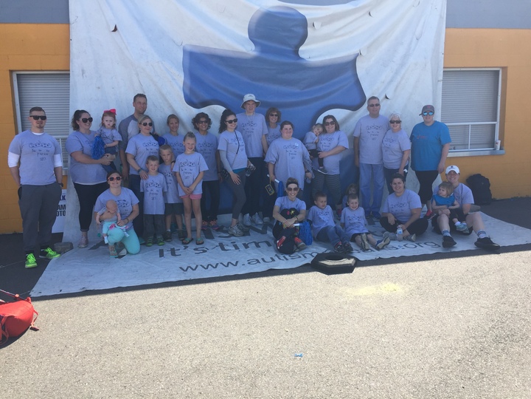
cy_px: 200
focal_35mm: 29
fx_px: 445
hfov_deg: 61.7
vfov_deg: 48.2
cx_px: 266
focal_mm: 4.15
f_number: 2.2
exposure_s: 1/807
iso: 32
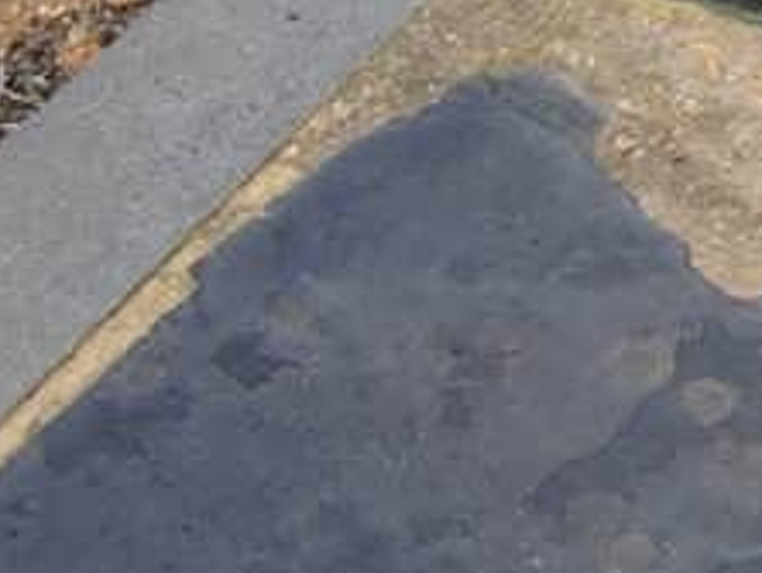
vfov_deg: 7.1
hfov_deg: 8.8
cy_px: -494
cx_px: 1829
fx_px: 4518
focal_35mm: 205
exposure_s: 1/400
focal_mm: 5.8
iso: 50
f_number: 2.9
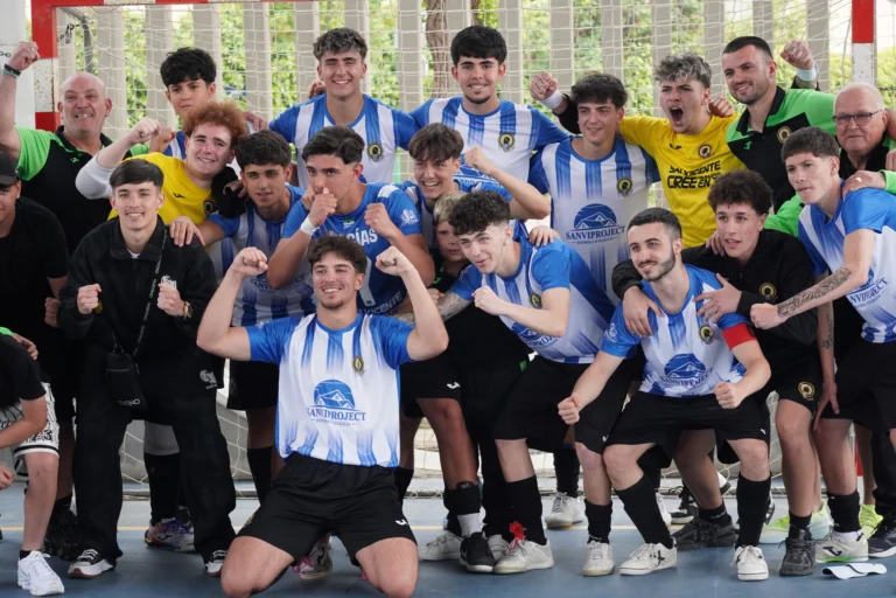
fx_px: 2613
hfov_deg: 19.5
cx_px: 448
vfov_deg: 13.0
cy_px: 299
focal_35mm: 105
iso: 1000
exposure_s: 1/800
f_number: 4.5
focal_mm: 70
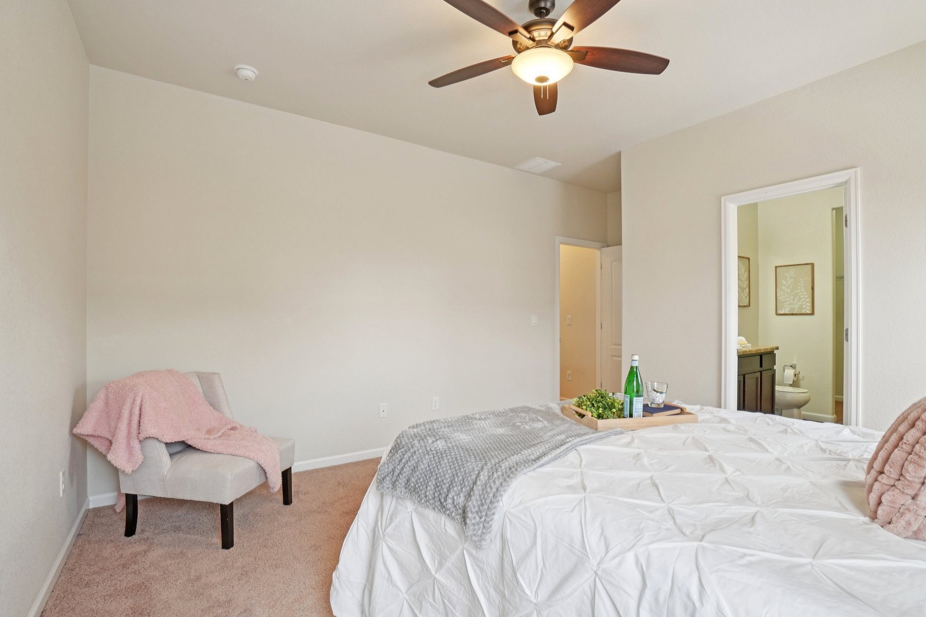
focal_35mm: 16
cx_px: 488
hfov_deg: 96.6
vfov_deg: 73.7
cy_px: 321
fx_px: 412
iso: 400
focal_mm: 10
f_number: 8
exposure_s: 1/20
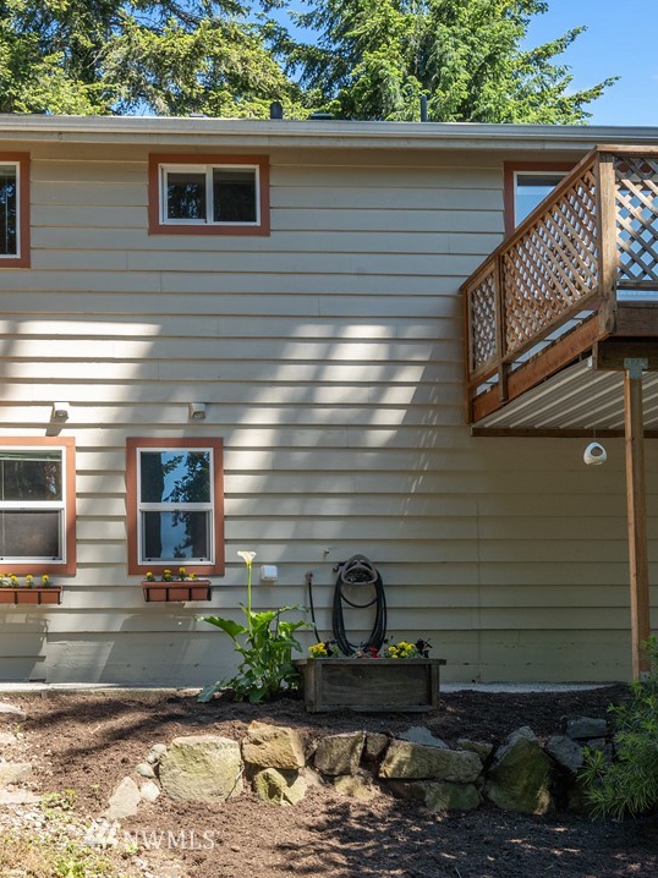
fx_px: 1217
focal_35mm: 48
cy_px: 438
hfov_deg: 29.7
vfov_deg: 39.7
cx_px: 152
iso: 250
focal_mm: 33
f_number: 11
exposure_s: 1/80
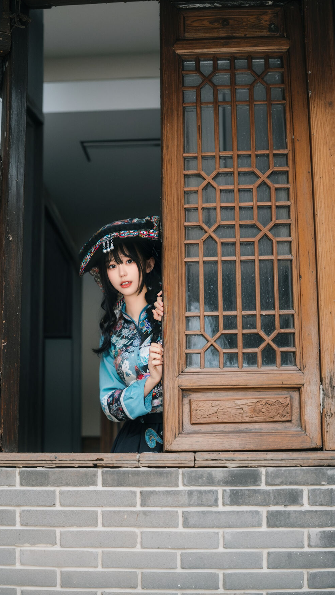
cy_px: 293
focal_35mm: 48
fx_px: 758
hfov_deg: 24.9
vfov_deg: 42.9
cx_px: 150
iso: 100
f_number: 1.4
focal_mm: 30
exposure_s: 1/1250
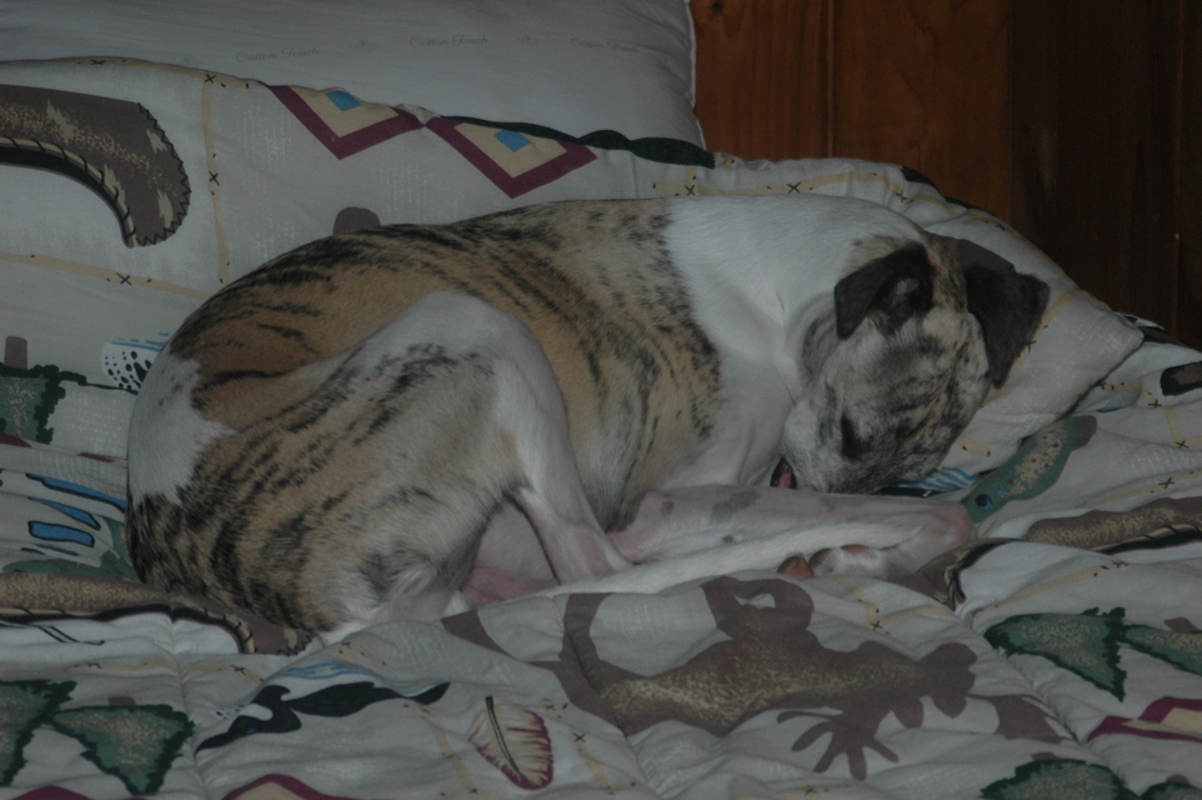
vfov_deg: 9.1
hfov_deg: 13.7
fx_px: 5005
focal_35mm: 150
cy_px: 400
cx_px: 601
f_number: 5.6
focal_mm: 100
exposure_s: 1/60
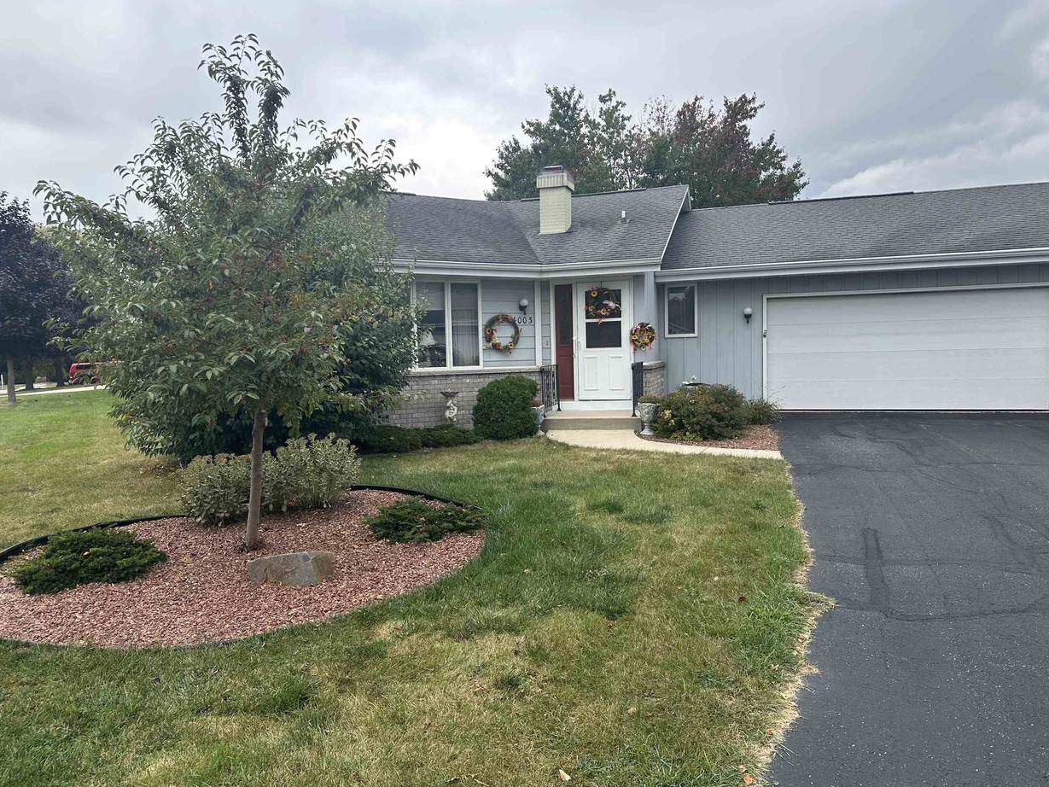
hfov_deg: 69.4
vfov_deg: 54.9
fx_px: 758
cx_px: 518
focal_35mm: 25
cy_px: 397
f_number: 1.78
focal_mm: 6.86
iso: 80
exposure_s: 1/1040
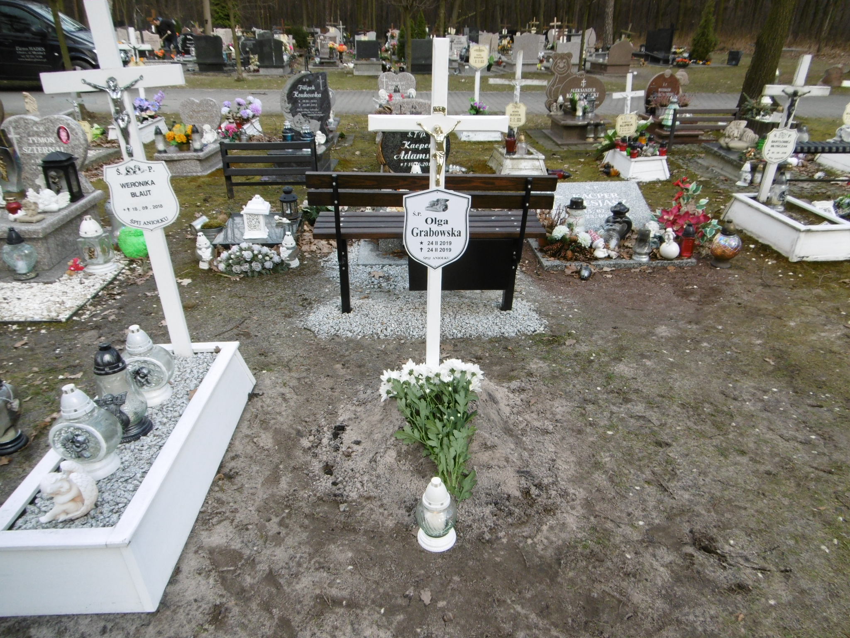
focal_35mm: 24
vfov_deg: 56.8
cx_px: 425
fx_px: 589
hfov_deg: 71.6
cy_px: 319
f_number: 3.1
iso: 100
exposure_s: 1/320
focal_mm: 4.3
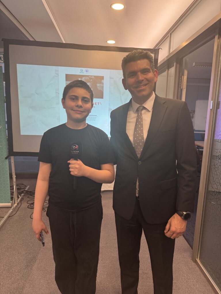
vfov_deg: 71.6
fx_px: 204
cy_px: 147
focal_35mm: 24
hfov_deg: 56.8
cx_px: 110
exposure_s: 1/50
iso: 200
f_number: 1.78
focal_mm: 6.76
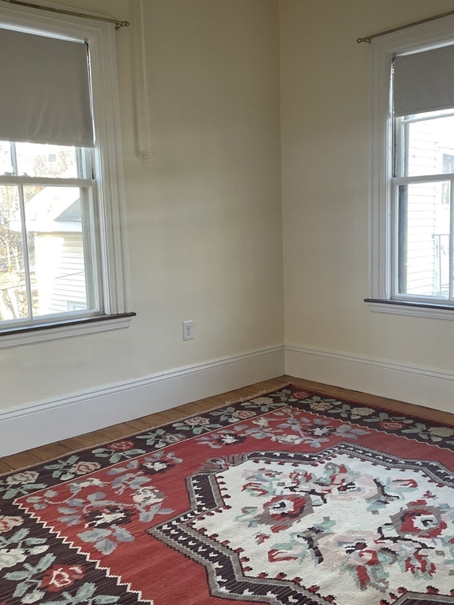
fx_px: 612
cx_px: 289
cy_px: 304
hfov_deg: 40.4
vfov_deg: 52.6
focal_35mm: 35
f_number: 1.6
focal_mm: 4.2
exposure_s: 1/103
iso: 125
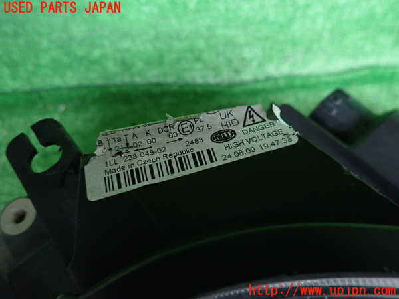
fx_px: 288
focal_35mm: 25
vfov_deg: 54.9
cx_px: 200
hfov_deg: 69.4
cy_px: 150
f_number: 2
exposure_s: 1/30
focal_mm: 4.5
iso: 400
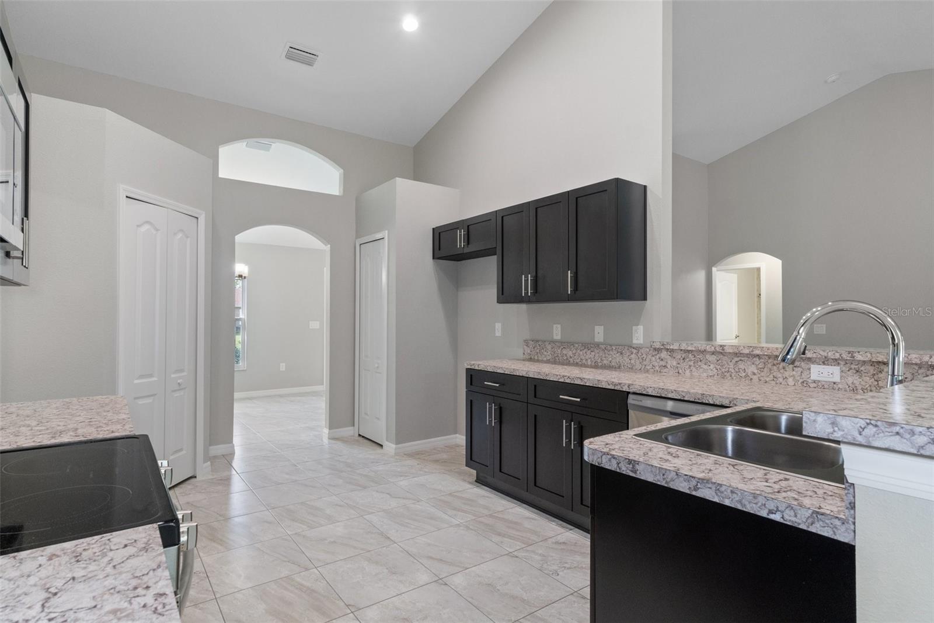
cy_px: 312
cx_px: 467
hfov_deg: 90.0
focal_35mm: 18
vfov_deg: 67.4
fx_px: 467
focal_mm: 12
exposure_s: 1/1.25
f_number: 8
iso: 640
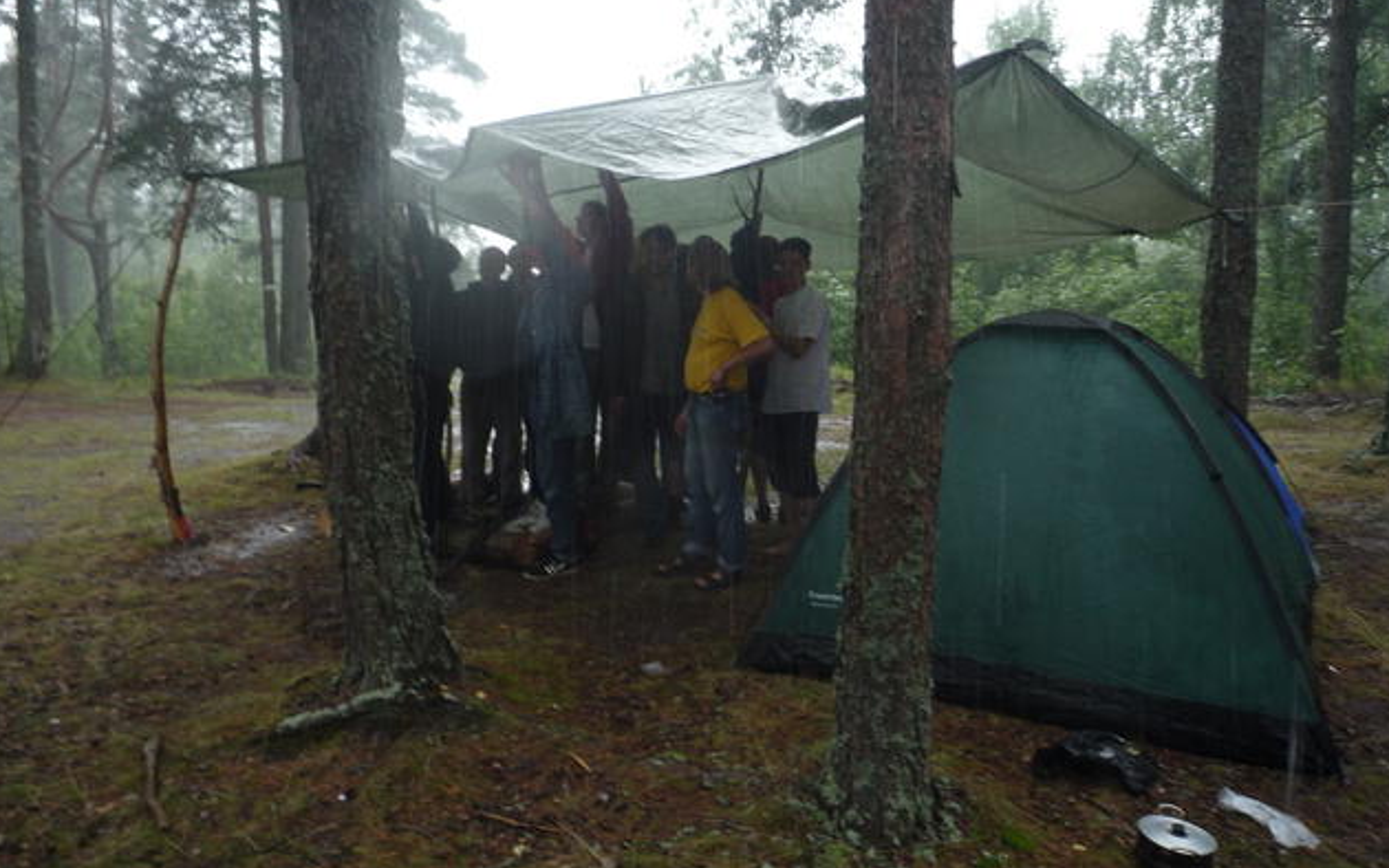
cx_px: 694
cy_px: 344
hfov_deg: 66.5
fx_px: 1060
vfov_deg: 44.3
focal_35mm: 28
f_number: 2.8
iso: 100
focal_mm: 4.5
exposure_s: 1/40
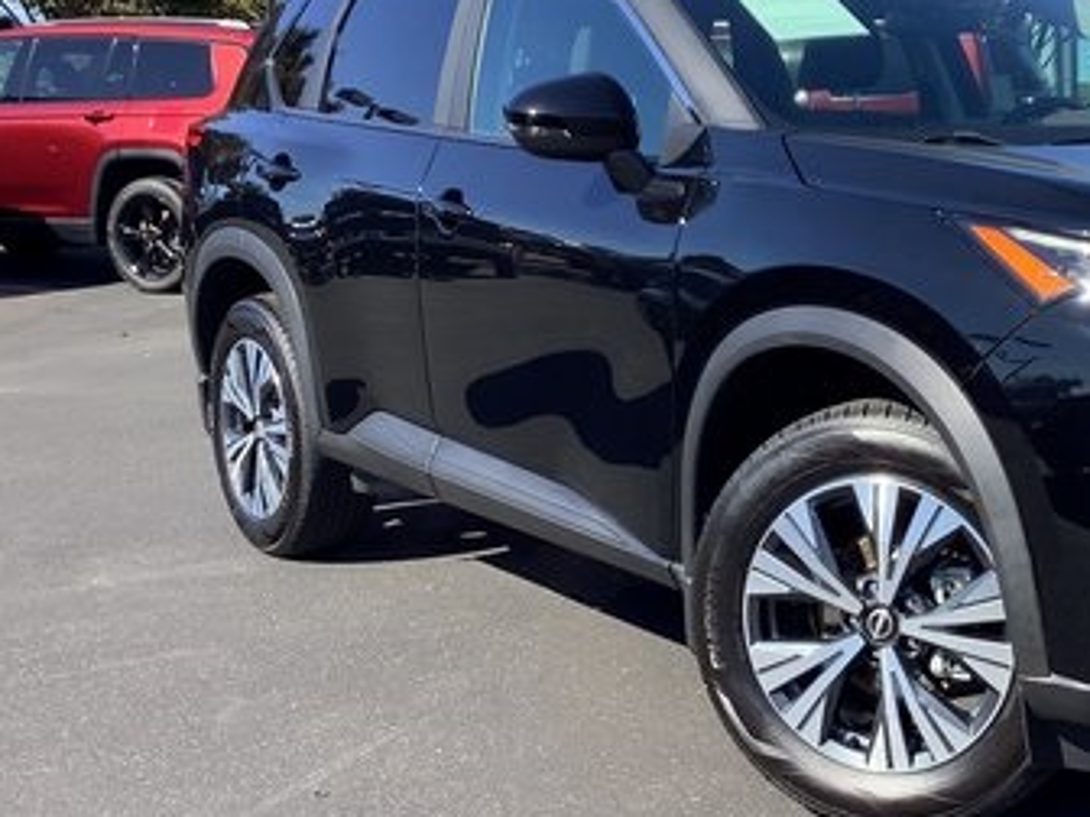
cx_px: 954
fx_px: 1858
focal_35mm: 59
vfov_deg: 24.8
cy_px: 383
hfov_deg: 31.4
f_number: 2.4
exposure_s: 1/405
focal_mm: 3.3
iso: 25
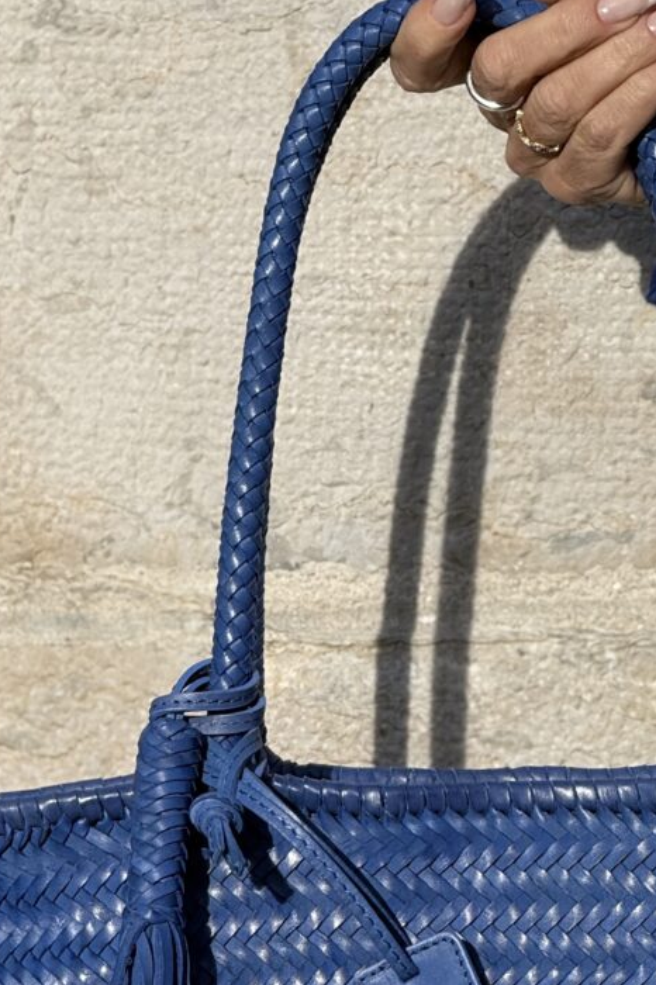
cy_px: 809
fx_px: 7496
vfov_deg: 7.5
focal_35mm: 274
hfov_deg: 5.0
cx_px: 458
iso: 50
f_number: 2.8
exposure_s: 1/1481
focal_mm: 15.66
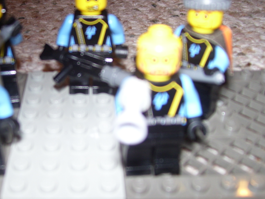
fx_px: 390
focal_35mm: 51
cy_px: 88
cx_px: 82
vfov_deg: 28.5
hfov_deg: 37.0
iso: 80
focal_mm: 6
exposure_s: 1/60
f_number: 2.7
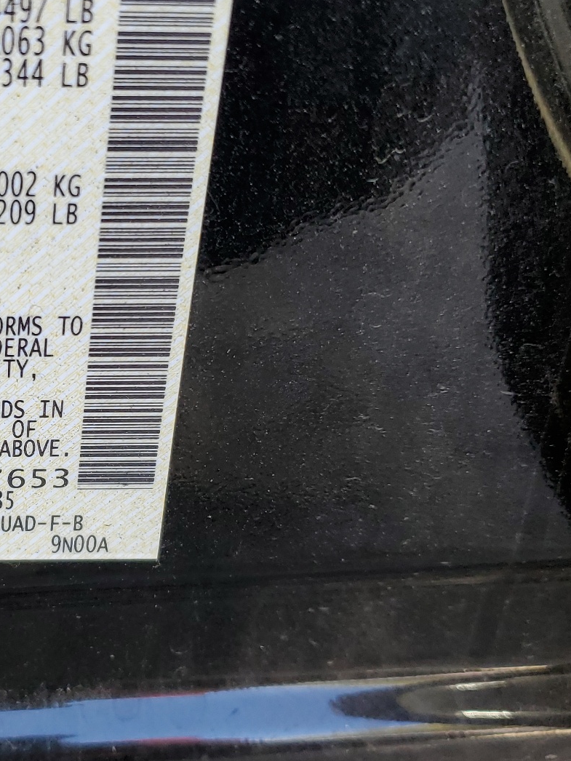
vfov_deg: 36.2
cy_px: 390
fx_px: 1165
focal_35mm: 53
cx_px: -2
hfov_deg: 26.1
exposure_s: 1/120
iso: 57
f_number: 1.5
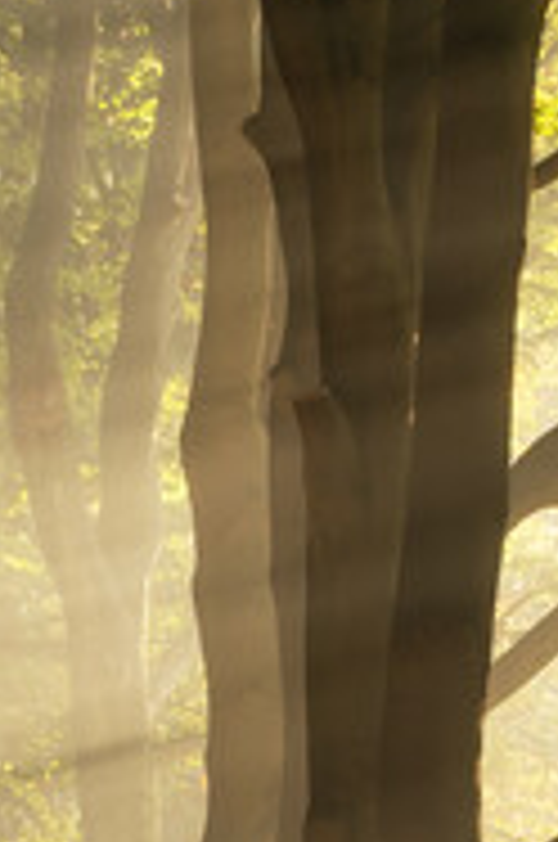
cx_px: -468
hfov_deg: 2.9
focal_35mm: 470
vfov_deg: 4.4
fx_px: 10967
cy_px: 612
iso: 100
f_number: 16
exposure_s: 1/8
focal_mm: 117
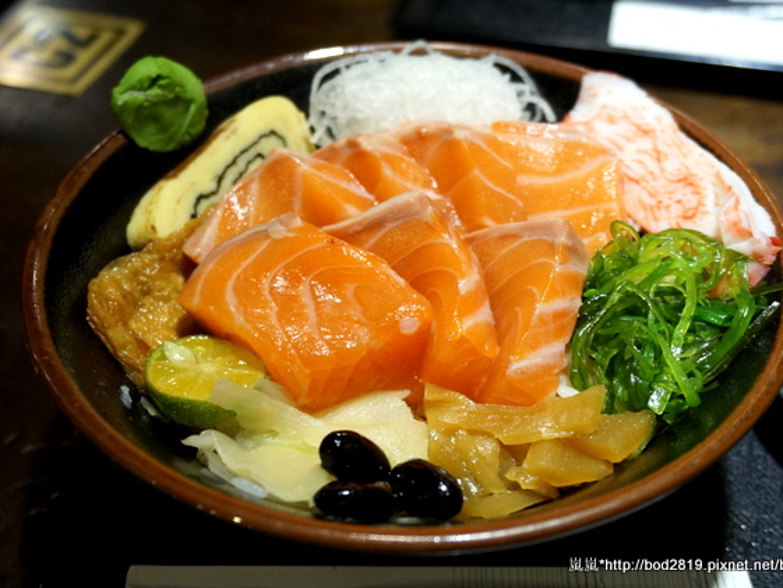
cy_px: 295
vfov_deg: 31.5
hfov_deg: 41.2
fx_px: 1041
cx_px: 384
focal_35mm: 46
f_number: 4.5
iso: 1000
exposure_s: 1/60
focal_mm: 28
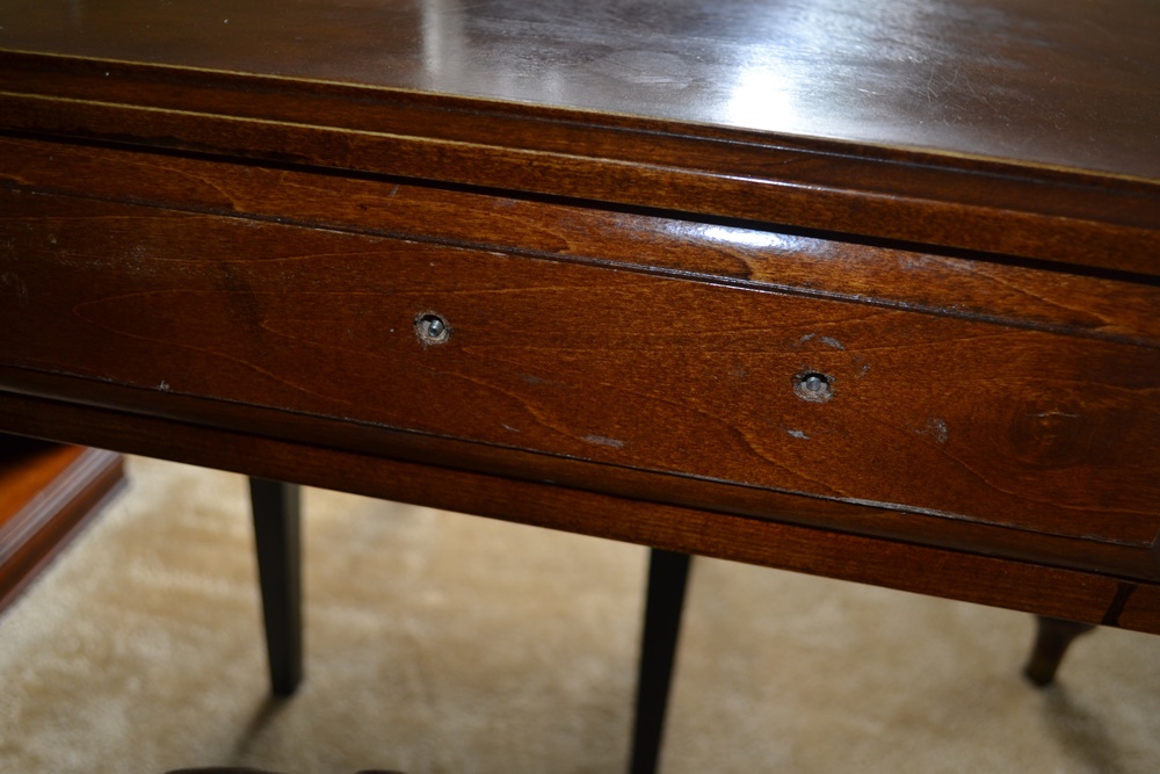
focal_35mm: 33
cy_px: 387
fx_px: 1063
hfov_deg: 57.2
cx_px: 580
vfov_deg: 40.0
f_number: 4
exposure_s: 1/80
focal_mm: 22
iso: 220
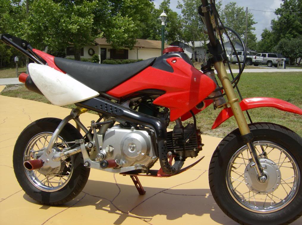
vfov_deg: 39.5
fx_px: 313
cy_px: 112
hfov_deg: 51.4
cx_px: 151
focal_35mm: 36
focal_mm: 6
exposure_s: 1/1129
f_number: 4.7
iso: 100
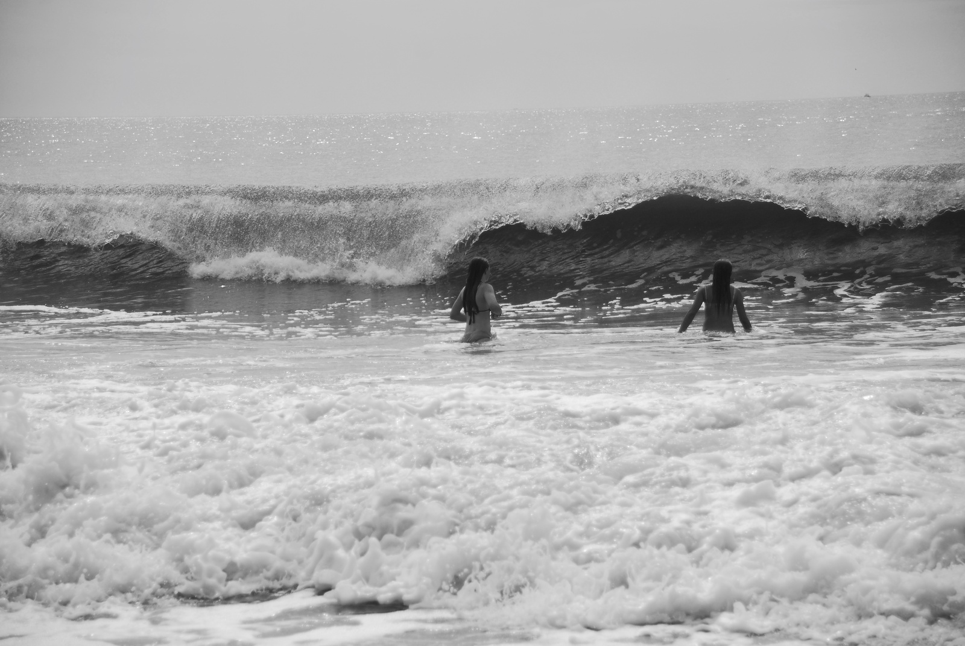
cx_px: 482
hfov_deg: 15.2
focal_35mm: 135
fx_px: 3623
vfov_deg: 10.2
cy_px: 323
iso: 125
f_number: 5.3
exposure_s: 1/1000
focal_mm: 90
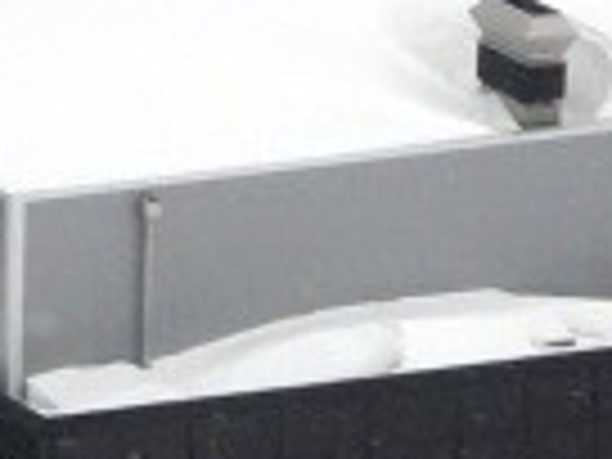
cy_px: 166
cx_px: 279
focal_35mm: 2187
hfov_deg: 0.9
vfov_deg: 0.7
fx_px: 38665
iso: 80
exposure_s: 1/1250
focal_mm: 49.49
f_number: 6.3
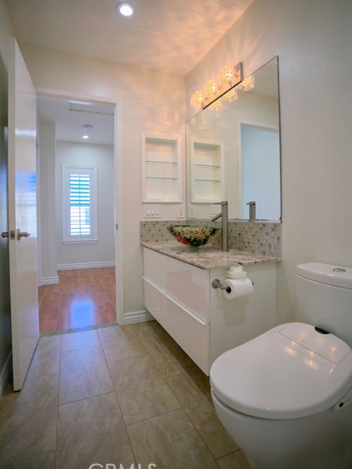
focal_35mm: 19
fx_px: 258
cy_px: 211
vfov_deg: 84.4
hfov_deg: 68.7
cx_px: 179
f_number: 2.8
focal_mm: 17
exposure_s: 1/50
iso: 125
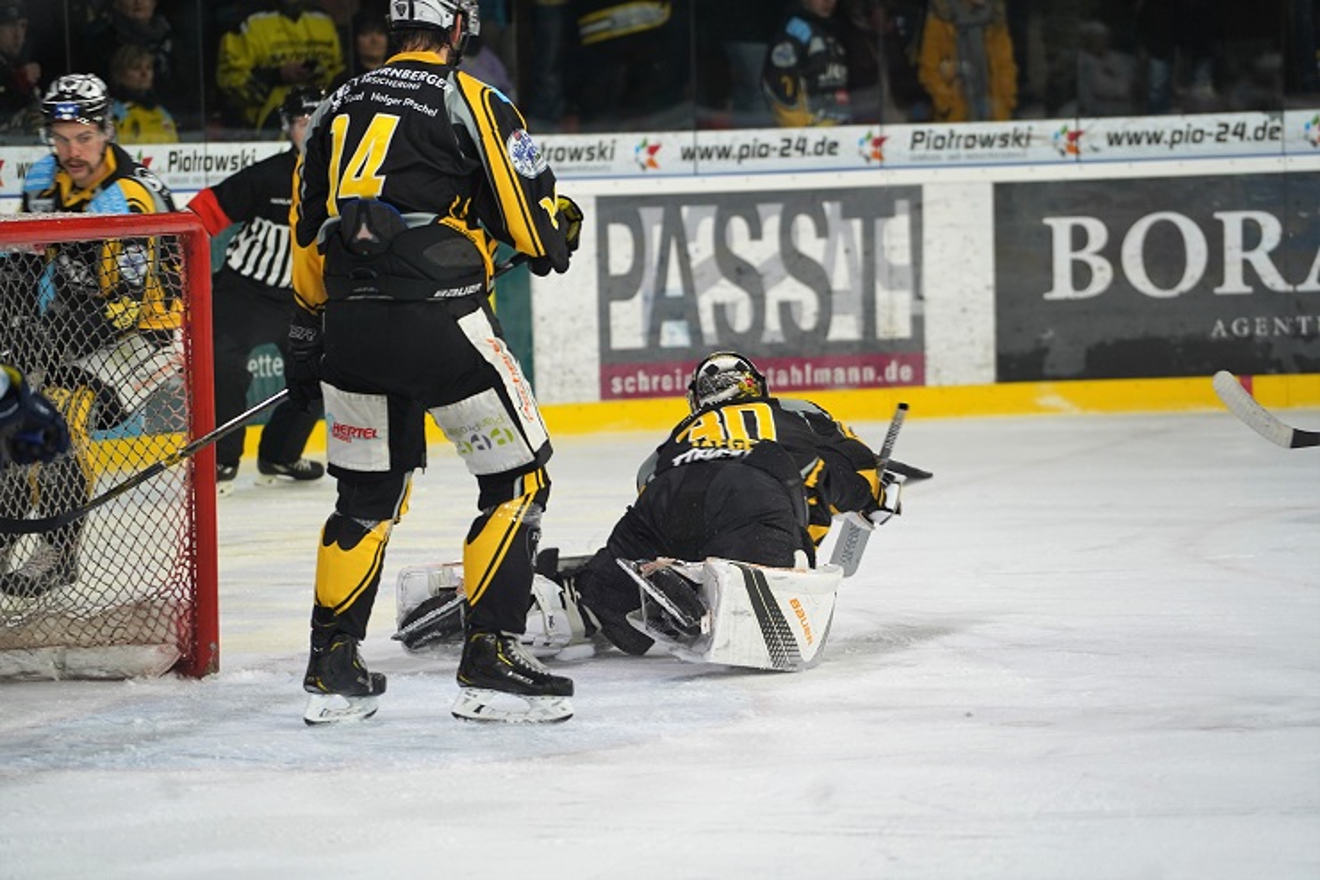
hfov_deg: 11.6
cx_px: 660
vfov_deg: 7.7
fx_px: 6525
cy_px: 440
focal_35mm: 178
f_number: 4
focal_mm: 178
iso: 400
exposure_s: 1/200
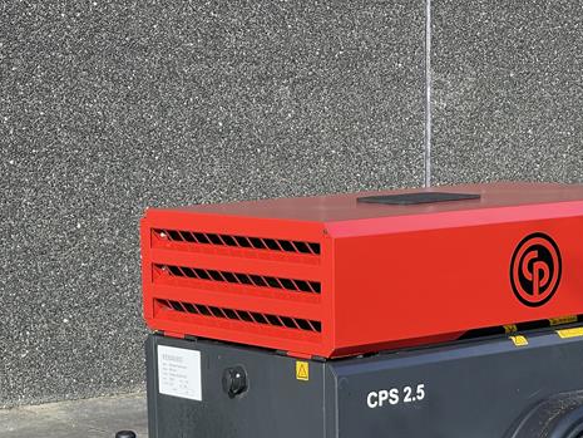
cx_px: 318
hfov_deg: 17.9
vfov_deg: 13.4
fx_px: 1853
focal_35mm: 110
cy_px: 374
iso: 20
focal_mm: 7.5
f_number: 2.2
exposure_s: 1/292
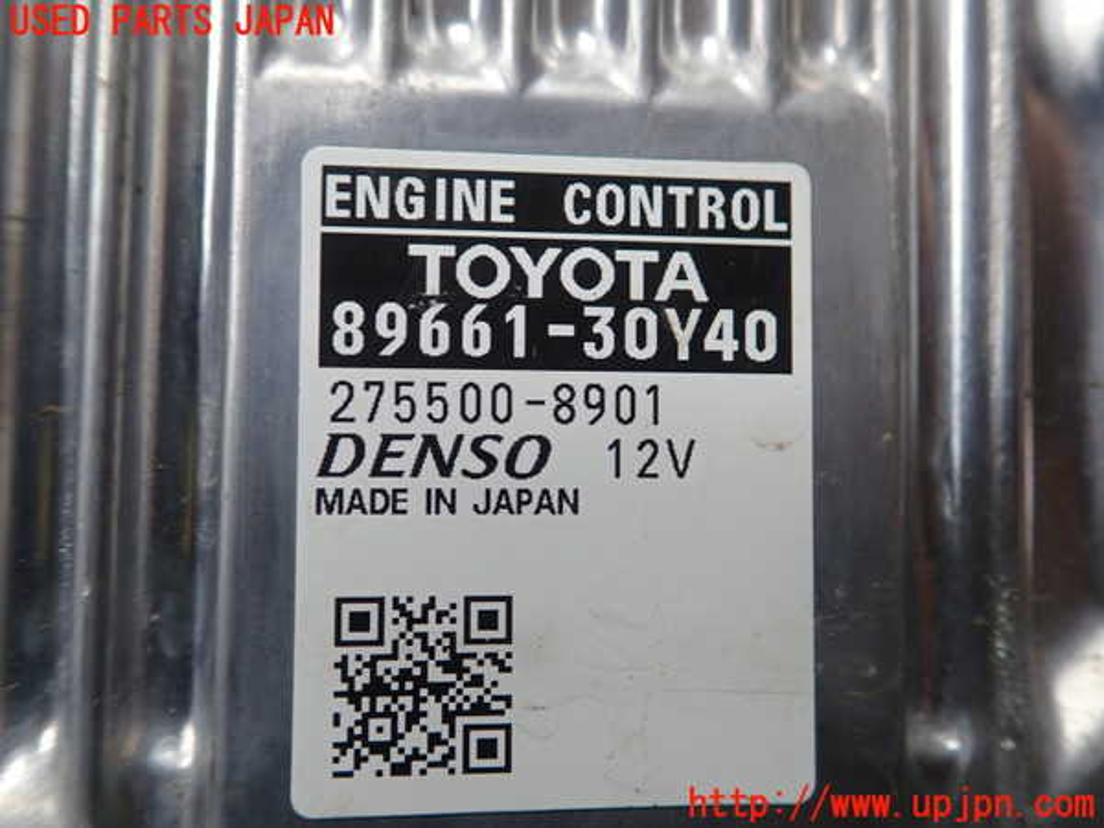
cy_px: 414
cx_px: 552
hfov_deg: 60.0
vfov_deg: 46.8
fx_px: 957
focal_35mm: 30
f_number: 2.3
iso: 250
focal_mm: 5.5
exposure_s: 1/125
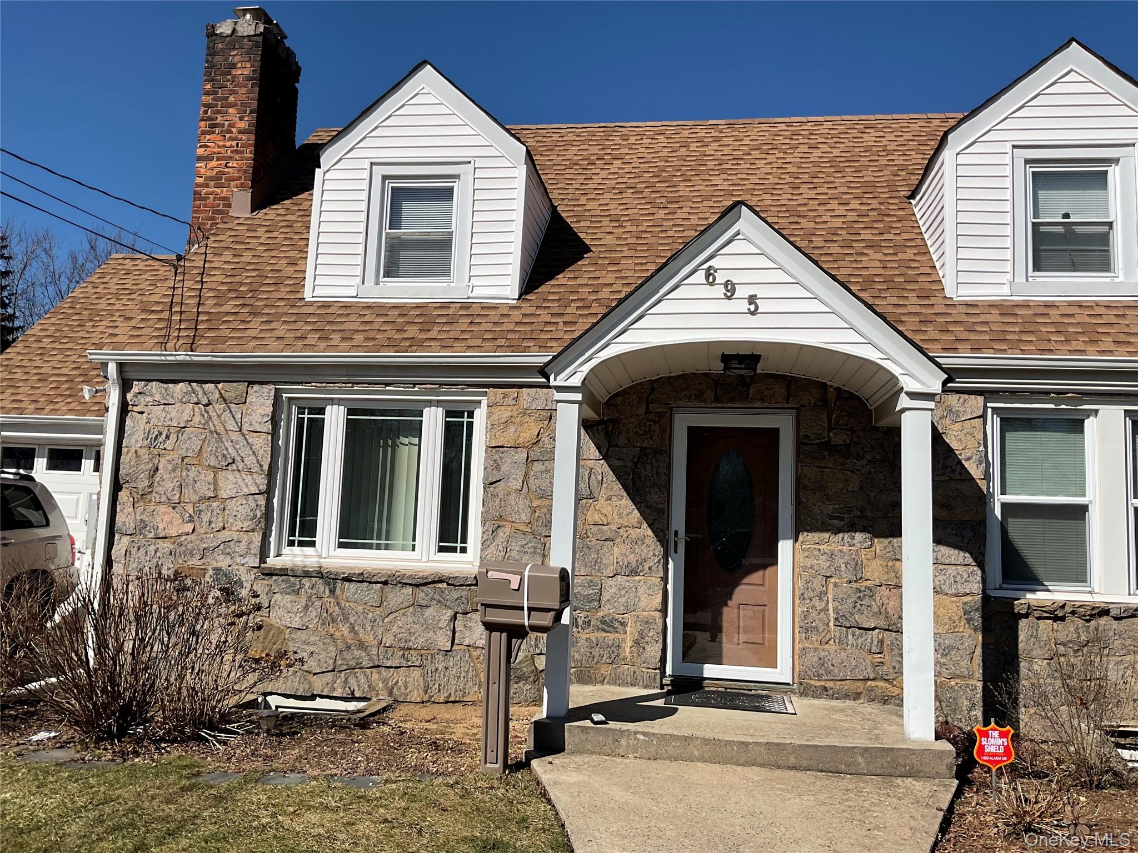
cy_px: 426
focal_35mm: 29
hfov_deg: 61.7
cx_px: 569
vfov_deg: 48.2
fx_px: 953
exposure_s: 1/3788
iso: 16
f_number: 1.8
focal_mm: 3
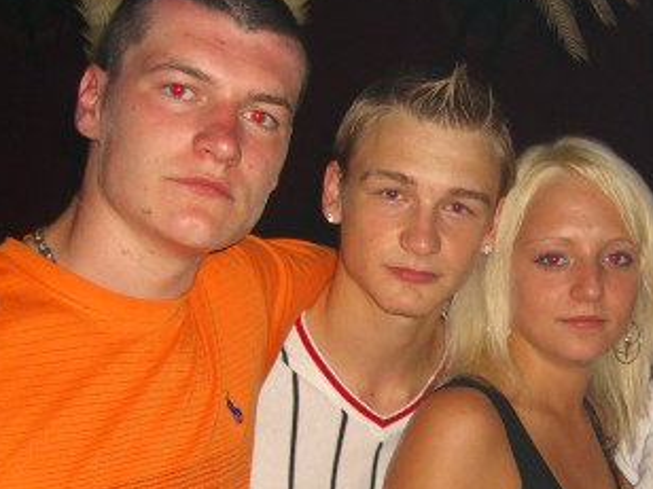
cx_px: 492
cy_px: 377
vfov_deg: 19.7
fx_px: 1396
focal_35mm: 74
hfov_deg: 26.0
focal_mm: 7.9
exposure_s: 1/60
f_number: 2.8
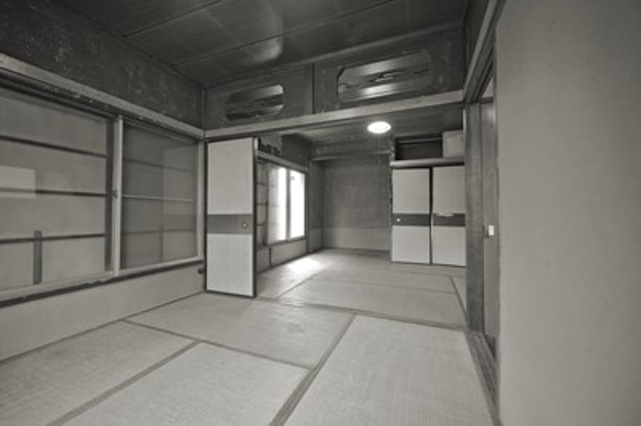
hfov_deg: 104.3
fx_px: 249
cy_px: 213
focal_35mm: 14
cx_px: 320
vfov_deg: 81.1
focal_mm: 14
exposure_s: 1/30
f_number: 3.5
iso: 250
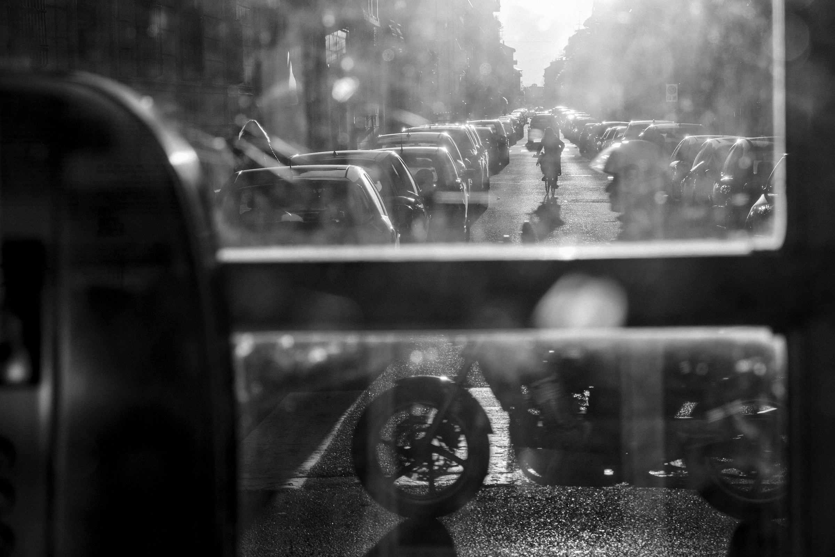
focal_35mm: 83
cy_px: 278
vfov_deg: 16.5
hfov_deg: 24.5
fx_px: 1925
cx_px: 418
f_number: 7.1
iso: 400
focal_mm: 55
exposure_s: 1/320
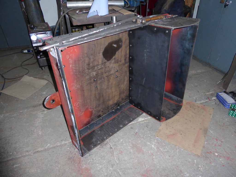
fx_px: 164
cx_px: 118
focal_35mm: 24
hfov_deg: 71.6
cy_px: 88
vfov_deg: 56.8
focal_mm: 4.3
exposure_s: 1/60
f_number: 3.3
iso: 400
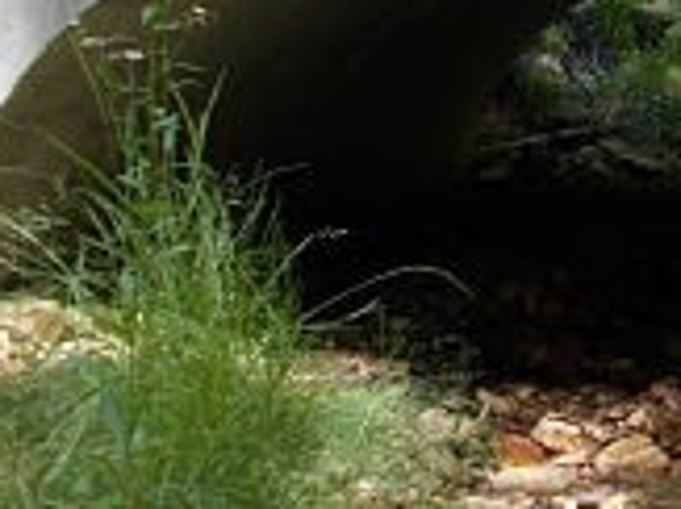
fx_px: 2005
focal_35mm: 102
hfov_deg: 18.2
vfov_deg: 14.2
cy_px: -42
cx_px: 848
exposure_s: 1/100
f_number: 3.2
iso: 80
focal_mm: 4.6
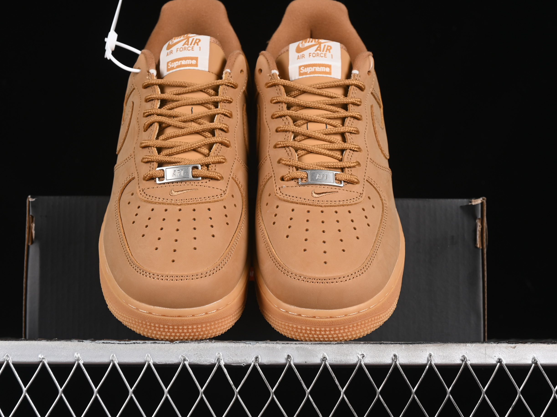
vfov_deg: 18.0
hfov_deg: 23.8
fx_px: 1319
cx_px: 248
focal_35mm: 82
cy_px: 209
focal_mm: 50
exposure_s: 1/80
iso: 160
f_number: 7.1
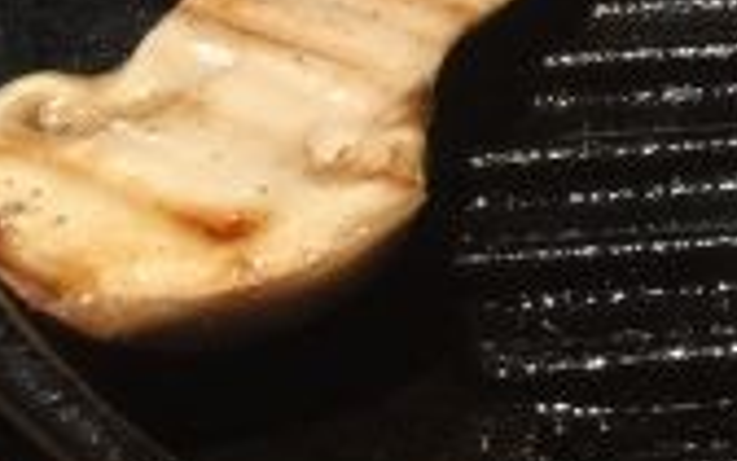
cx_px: 1382
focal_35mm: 128
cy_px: -358
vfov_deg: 9.7
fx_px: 2571
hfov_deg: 14.2
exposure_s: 1/33
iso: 40
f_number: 2.2
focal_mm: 4.15
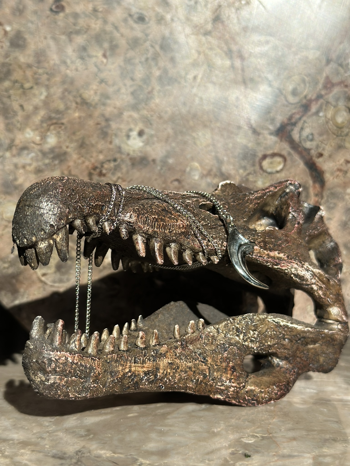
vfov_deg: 39.7
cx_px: 175
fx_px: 647
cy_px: 233
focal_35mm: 48
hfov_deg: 30.3
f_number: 1.78
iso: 100
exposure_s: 1/4184
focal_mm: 6.86
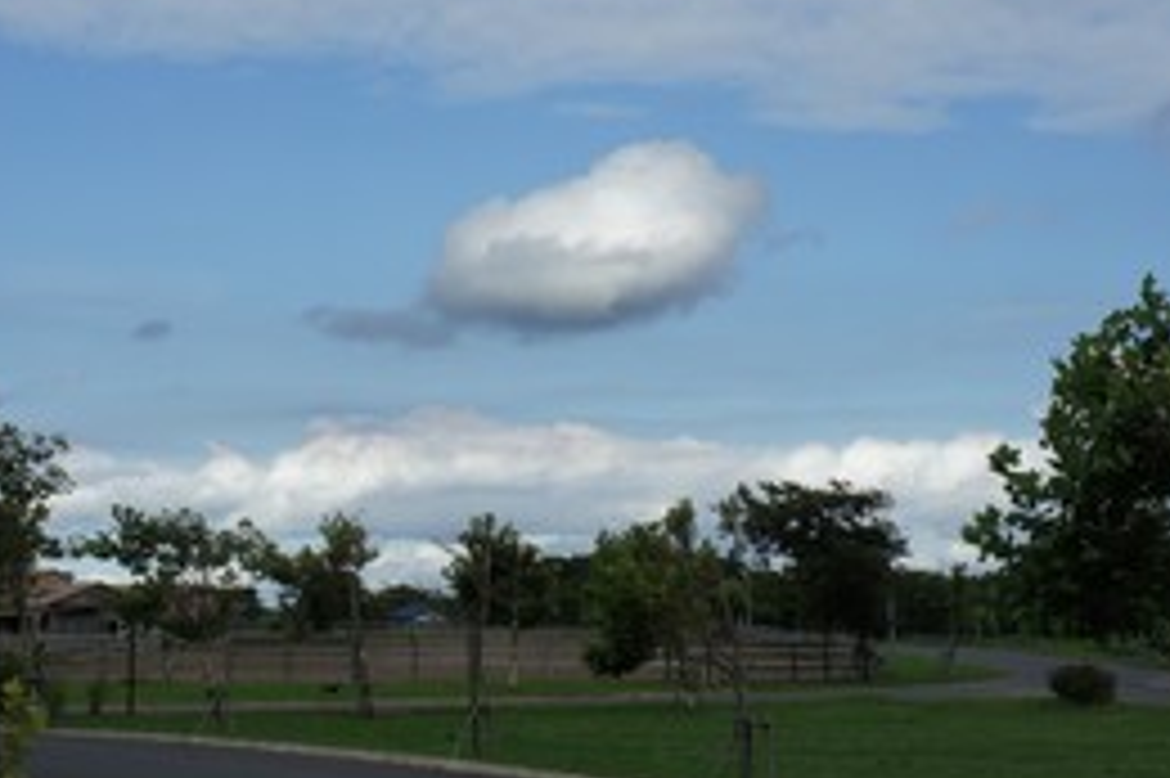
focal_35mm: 60
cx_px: 554
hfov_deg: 33.4
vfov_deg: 22.6
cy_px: 319
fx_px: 1949
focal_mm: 26
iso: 200
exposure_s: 1/250
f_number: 13
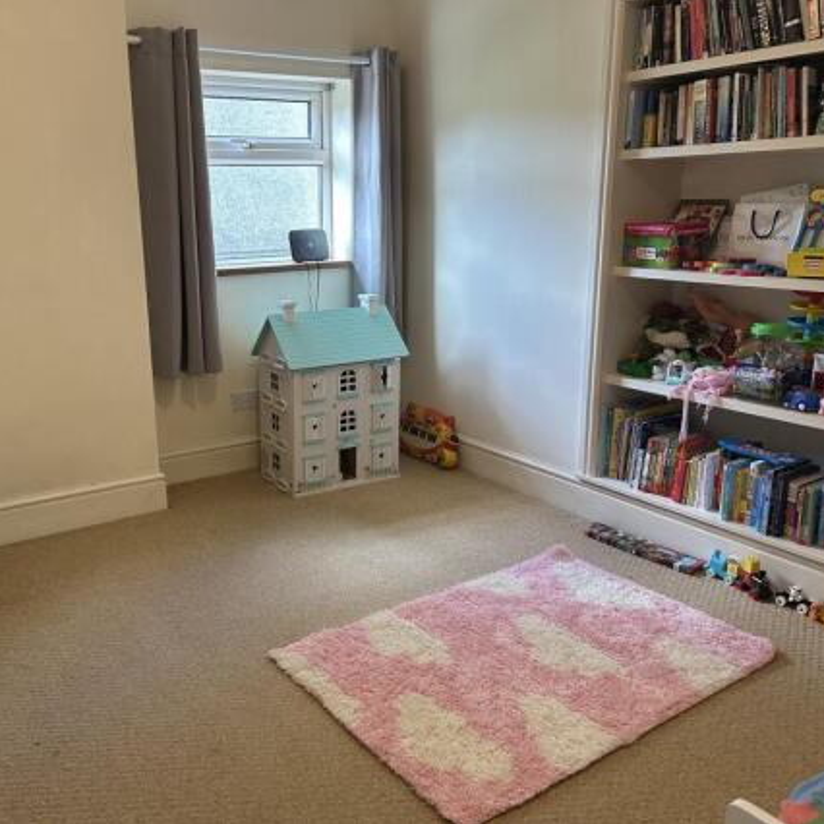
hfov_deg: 54.6
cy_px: 405
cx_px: 283
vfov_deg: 55.6
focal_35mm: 29
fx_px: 781
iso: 250
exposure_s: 1/113
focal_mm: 6.86
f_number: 1.78
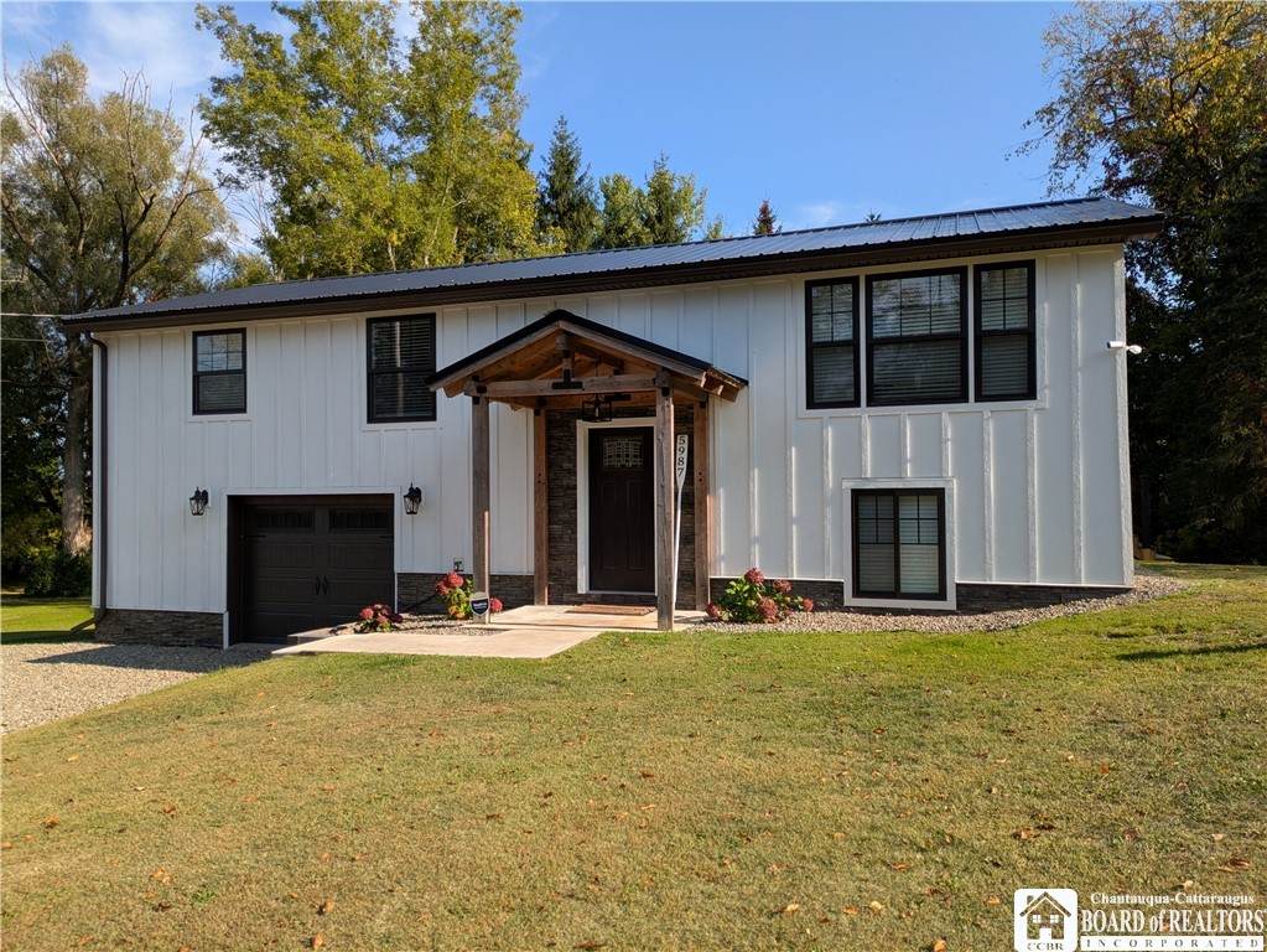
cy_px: 476
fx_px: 915
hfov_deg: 69.4
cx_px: 634
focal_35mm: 25
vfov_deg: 54.9
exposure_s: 1/1205
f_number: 1.89
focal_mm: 5.43
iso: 47
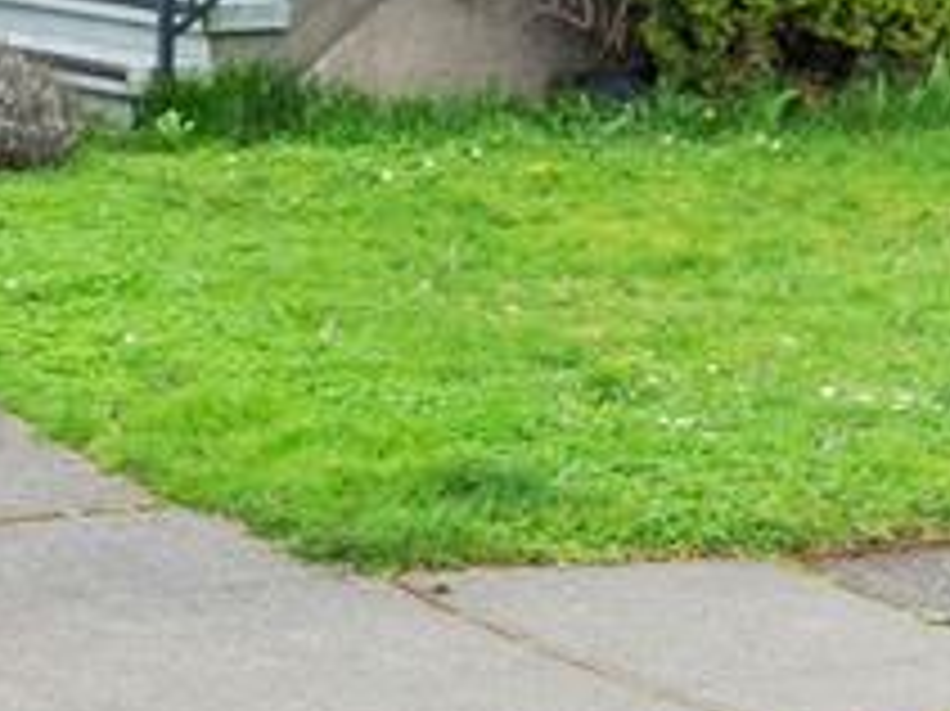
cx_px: 342
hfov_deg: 10.9
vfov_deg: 7.9
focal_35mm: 182
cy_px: -567
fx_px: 4992
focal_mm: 26
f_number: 7.1
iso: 400
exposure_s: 1/30
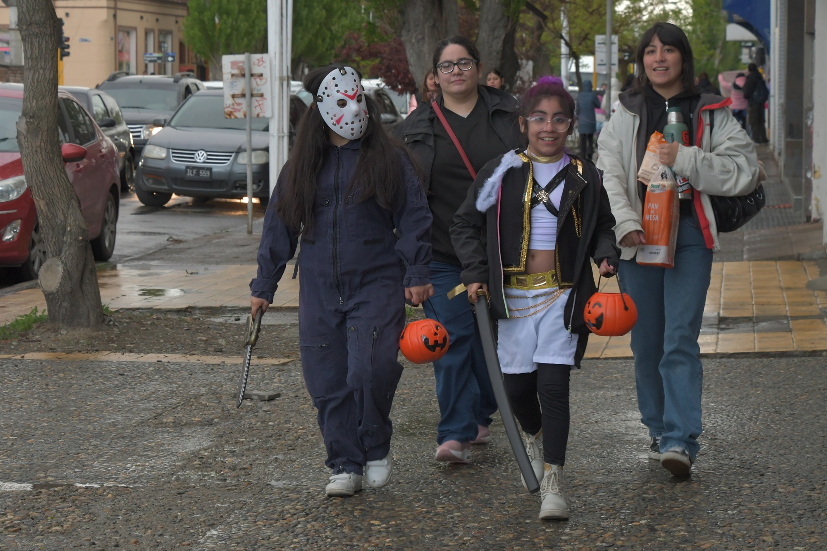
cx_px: 414
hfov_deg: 18.3
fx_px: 2572
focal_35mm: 112
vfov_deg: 12.2
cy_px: 276
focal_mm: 75
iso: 1250
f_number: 9
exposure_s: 1/160
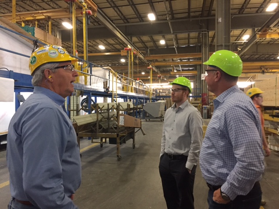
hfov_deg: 61.7
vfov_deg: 48.2
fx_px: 234
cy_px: 104
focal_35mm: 29
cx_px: 140
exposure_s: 1/30
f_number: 2.2
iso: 200
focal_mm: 4.15
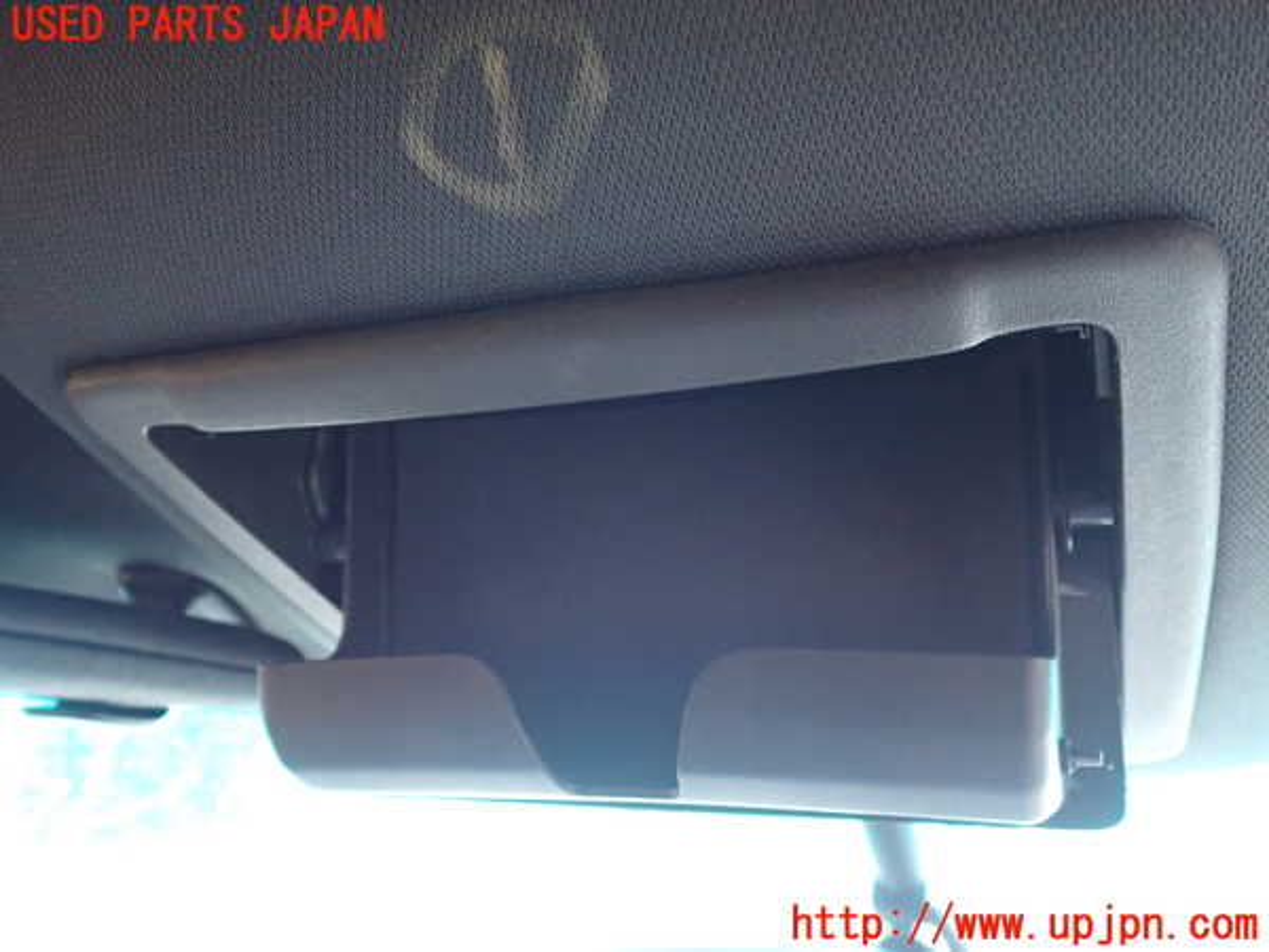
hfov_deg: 60.0
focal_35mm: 30
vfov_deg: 46.8
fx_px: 1100
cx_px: 634
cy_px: 476
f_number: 2.3
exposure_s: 1/20
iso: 800
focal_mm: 5.4
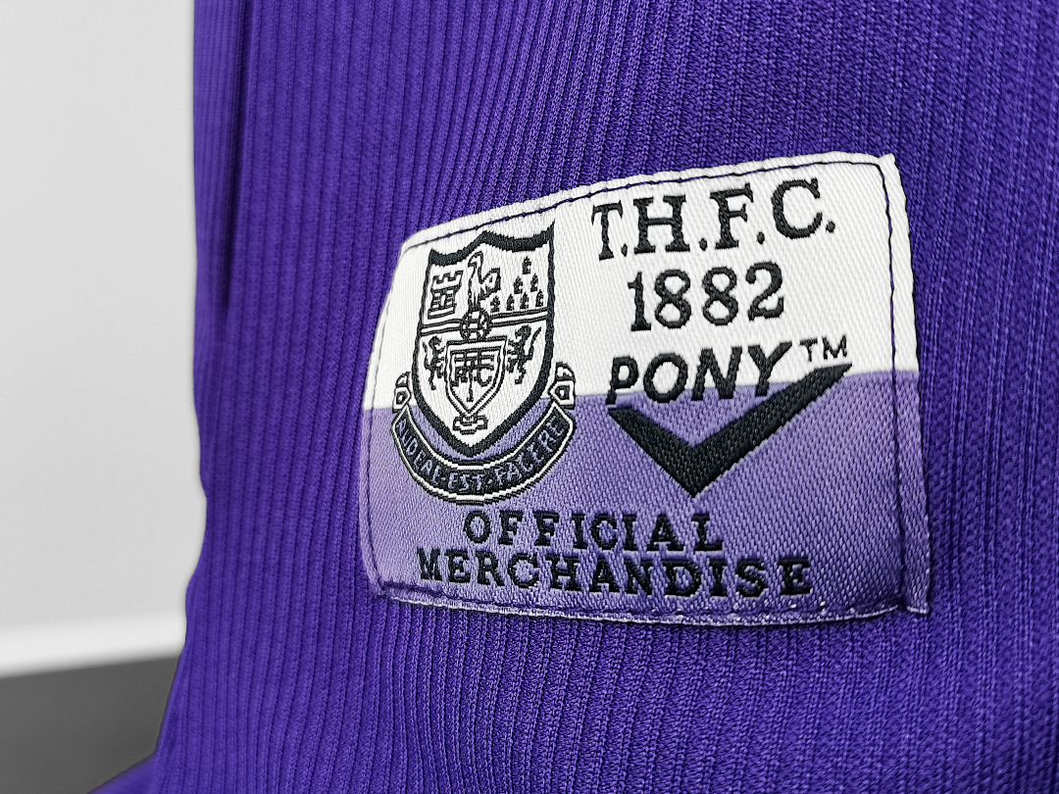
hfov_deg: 44.8
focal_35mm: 42
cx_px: 530
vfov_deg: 34.3
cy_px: 397
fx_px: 1285
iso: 160
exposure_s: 1/50
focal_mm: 5.58
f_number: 1.8
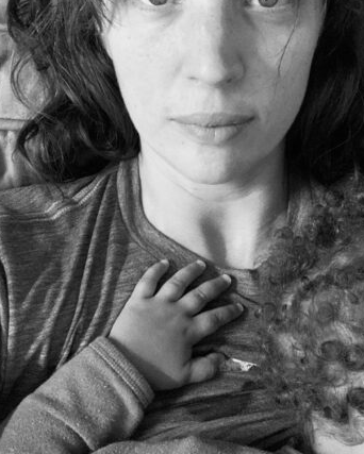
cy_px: 227
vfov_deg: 40.3
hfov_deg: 32.7
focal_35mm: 46
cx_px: 203
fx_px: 619
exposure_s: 1/30
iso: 400
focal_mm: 2.87
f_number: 2.2
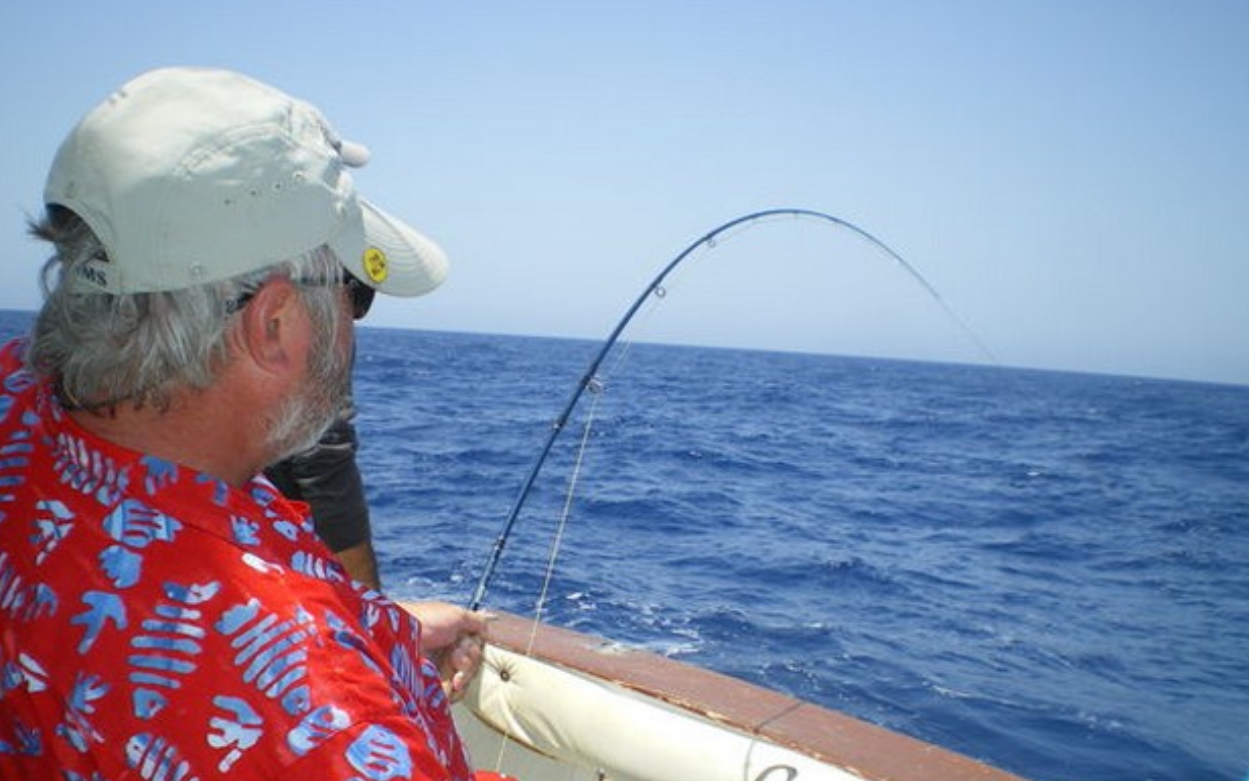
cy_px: 469
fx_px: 1328
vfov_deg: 32.7
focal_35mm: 39
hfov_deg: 50.4
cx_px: 624
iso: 50
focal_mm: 6.3
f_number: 4.6
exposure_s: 1/320
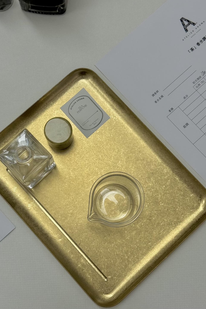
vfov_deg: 39.6
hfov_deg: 27.0
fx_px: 429
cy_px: 154
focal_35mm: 50
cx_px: 98
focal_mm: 6.76
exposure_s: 1/271
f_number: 1.78
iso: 64
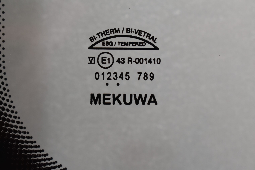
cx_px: 128
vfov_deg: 16.6
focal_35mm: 82
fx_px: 584
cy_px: 85
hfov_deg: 24.6
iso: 400
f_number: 7.1
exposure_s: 1/60
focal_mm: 55
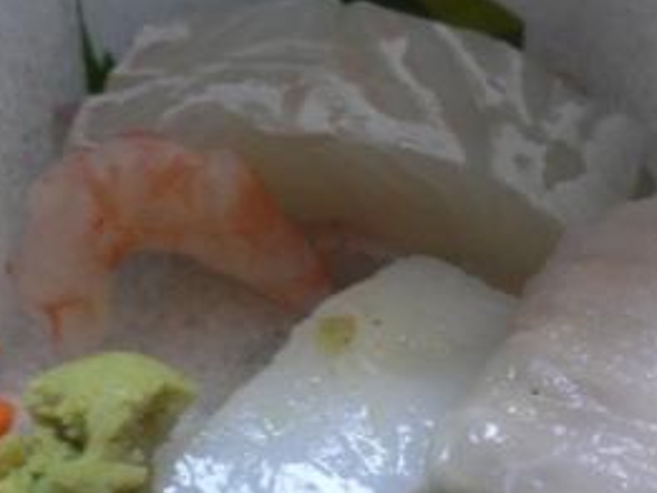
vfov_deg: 24.4
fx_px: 1139
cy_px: 254
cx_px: 345
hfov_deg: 32.2
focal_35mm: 60
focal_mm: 5.8
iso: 200
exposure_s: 1/8
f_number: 2.8
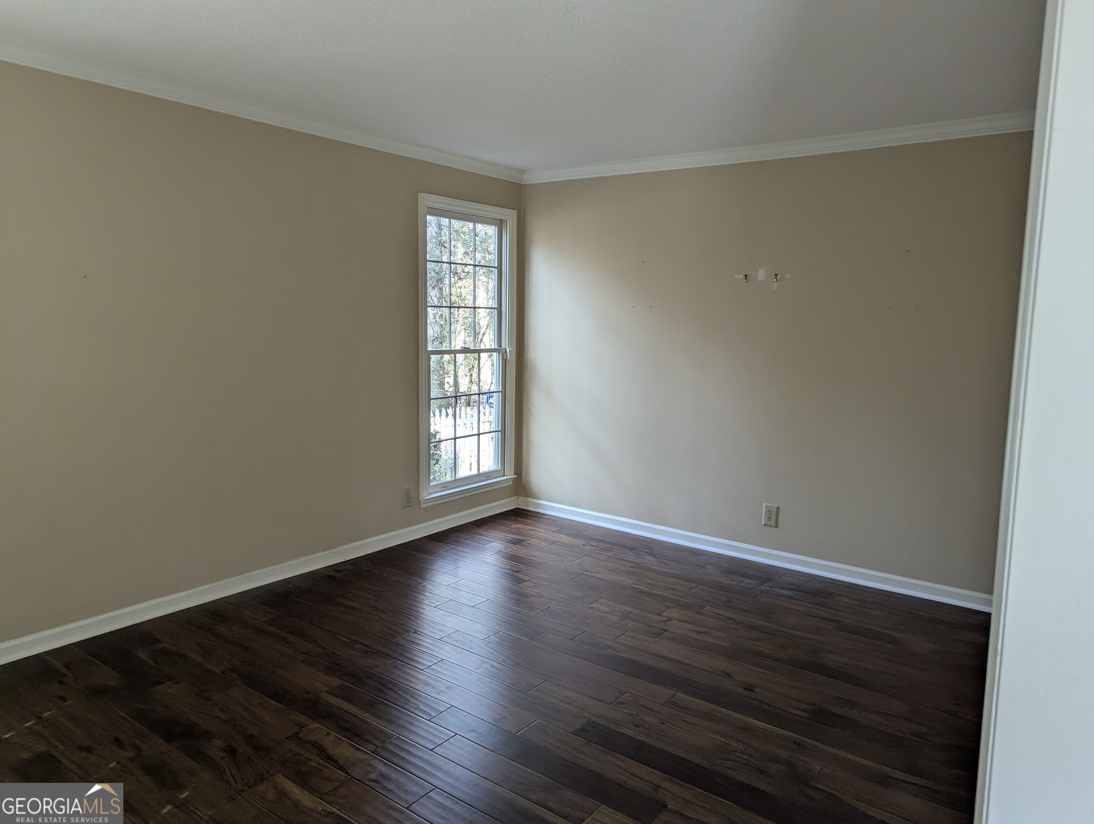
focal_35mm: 24
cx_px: 547
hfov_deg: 71.5
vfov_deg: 56.9
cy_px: 412
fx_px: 760
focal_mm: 6.81
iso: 231
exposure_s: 1/276
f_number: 1.85
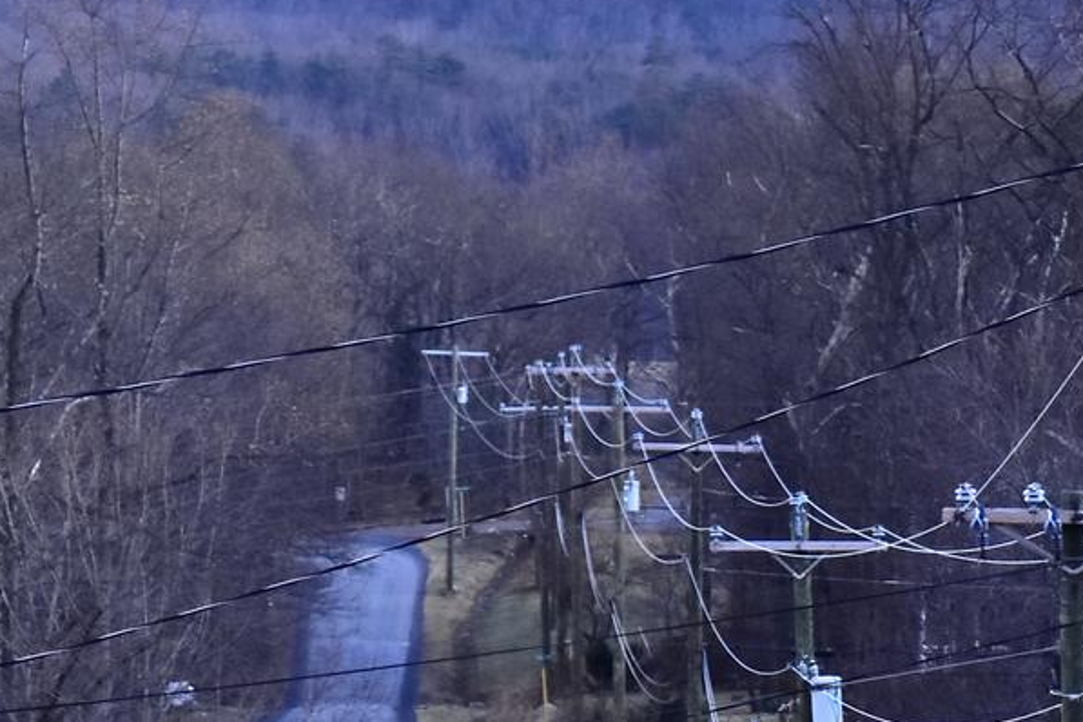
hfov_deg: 5.7
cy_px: -269
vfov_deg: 3.8
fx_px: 10829
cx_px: -691
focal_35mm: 360
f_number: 4.5
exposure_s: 1/400
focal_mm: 70
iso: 400
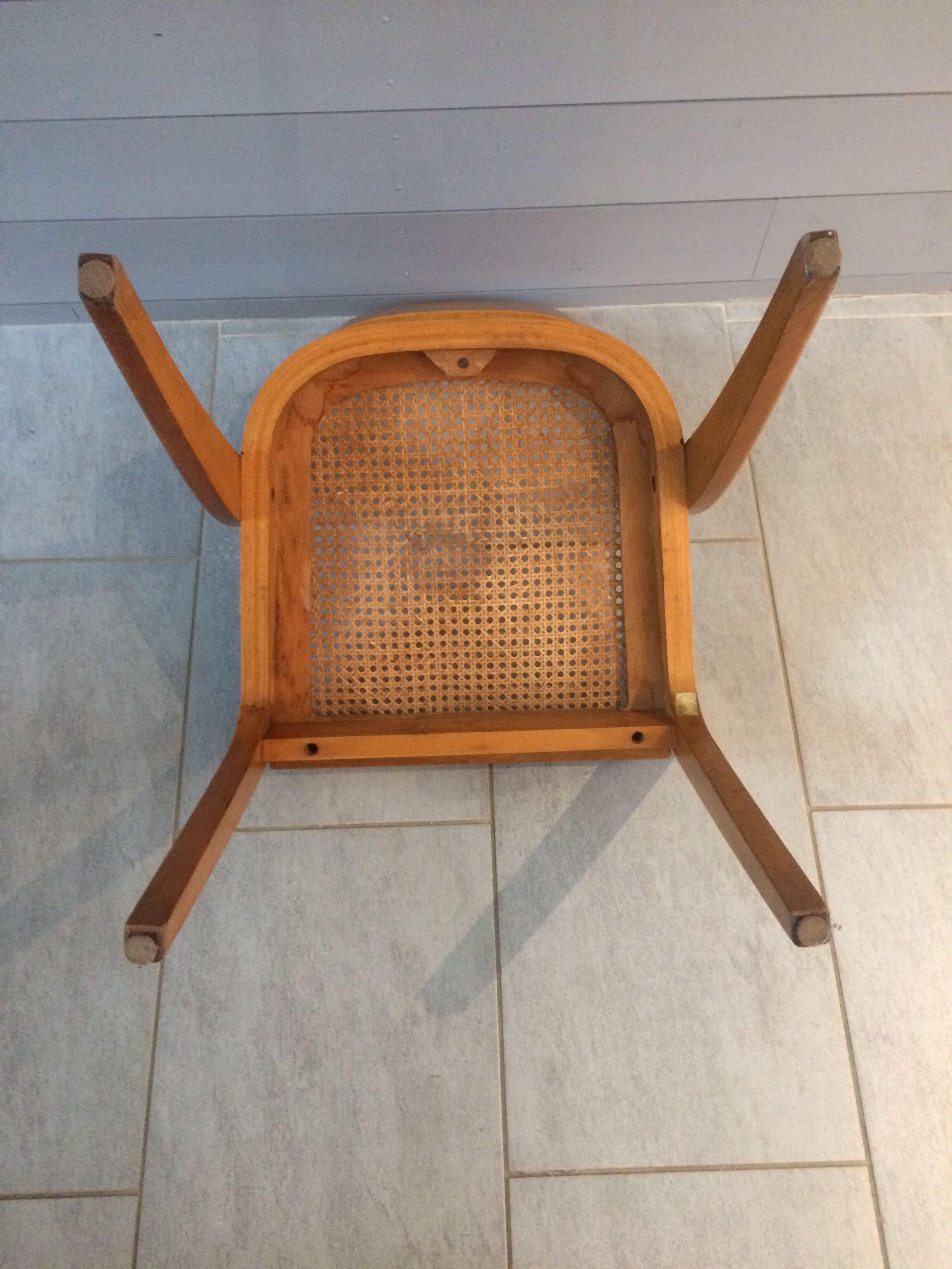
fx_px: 1063
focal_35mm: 29
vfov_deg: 61.7
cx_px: 476
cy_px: 634
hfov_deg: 48.2
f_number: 2.2
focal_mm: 4.15
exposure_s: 1/20
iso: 320
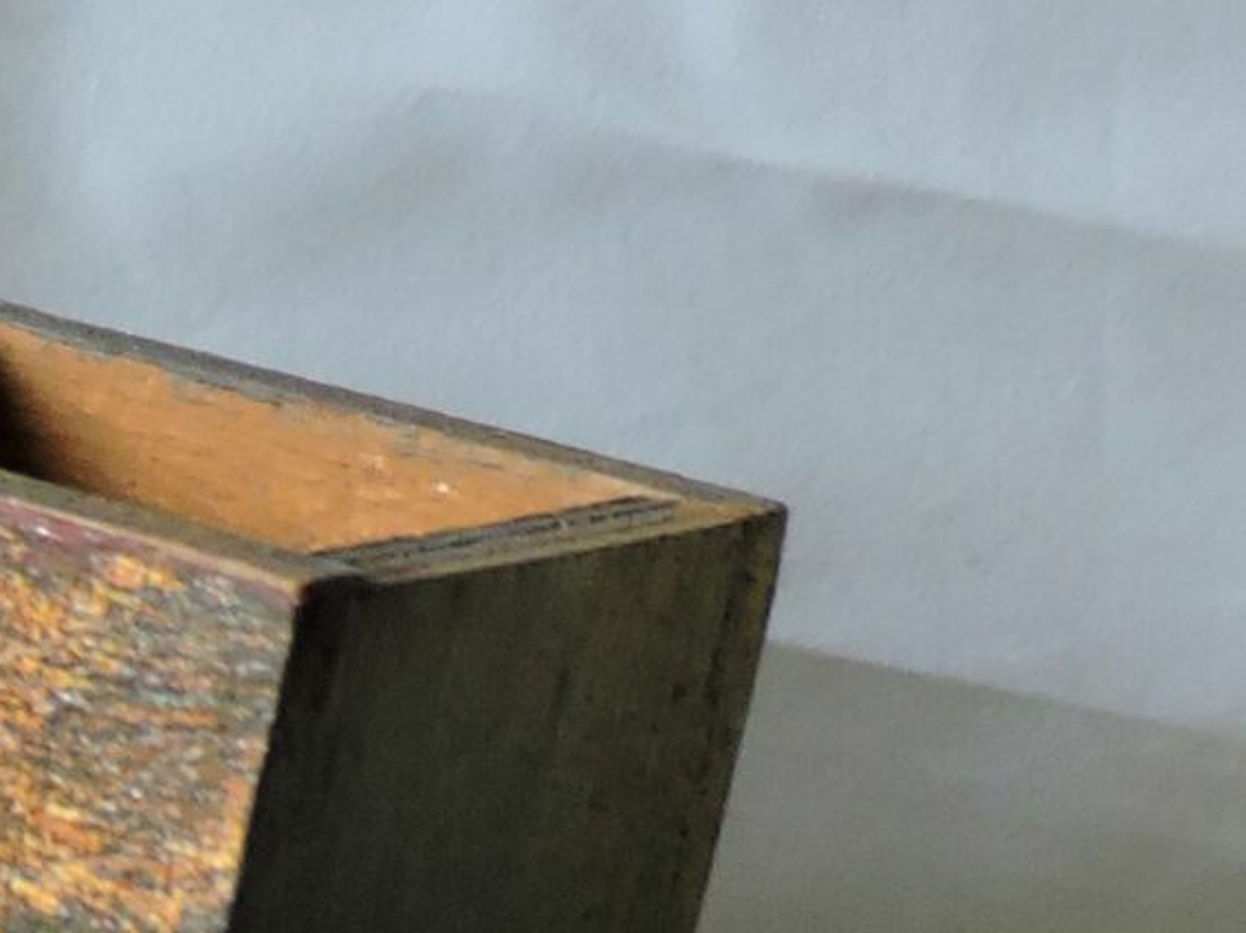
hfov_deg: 9.9
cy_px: 1355
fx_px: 6512
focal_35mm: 181
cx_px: -1473
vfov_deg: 8.0
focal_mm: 7.1
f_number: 3.3
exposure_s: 1/30
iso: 400
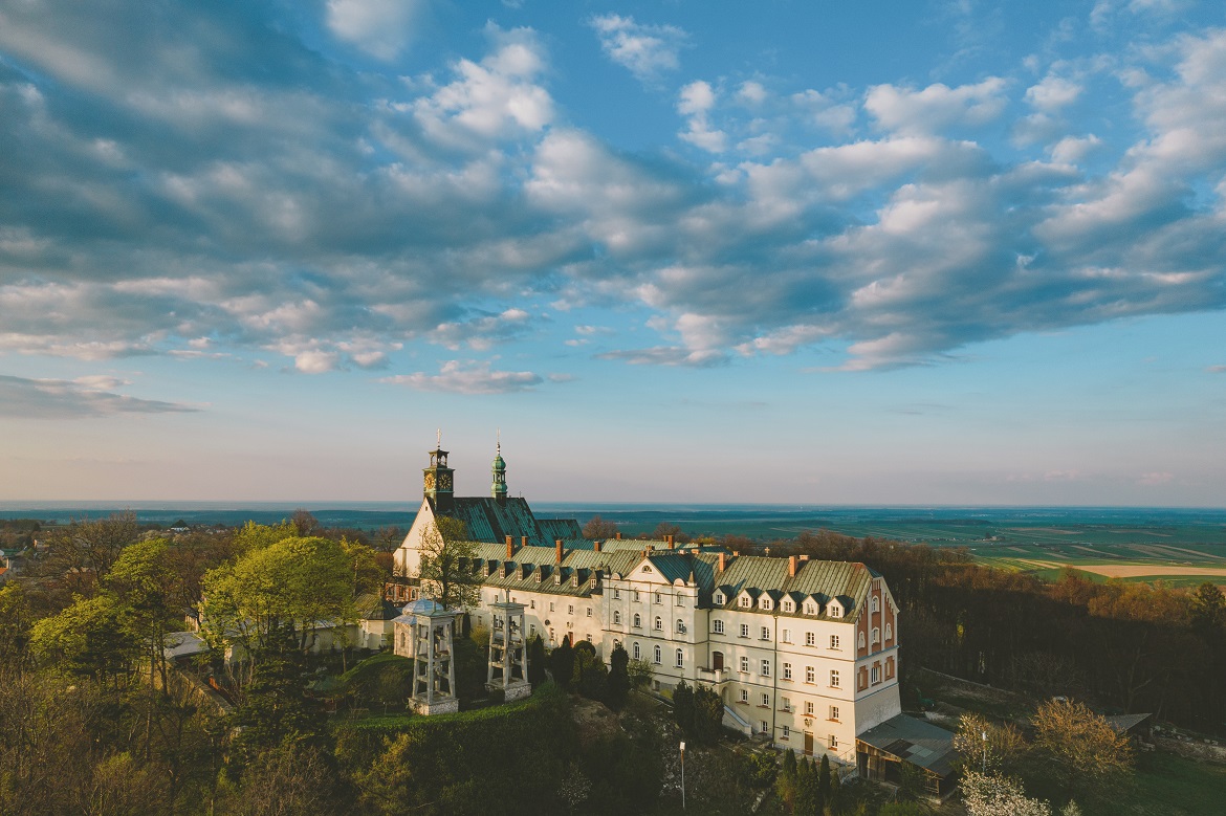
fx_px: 749
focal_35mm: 22
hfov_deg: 78.6
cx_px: 613
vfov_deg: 57.2
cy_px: 408
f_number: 2.8
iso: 100
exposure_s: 1/800
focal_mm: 8.4
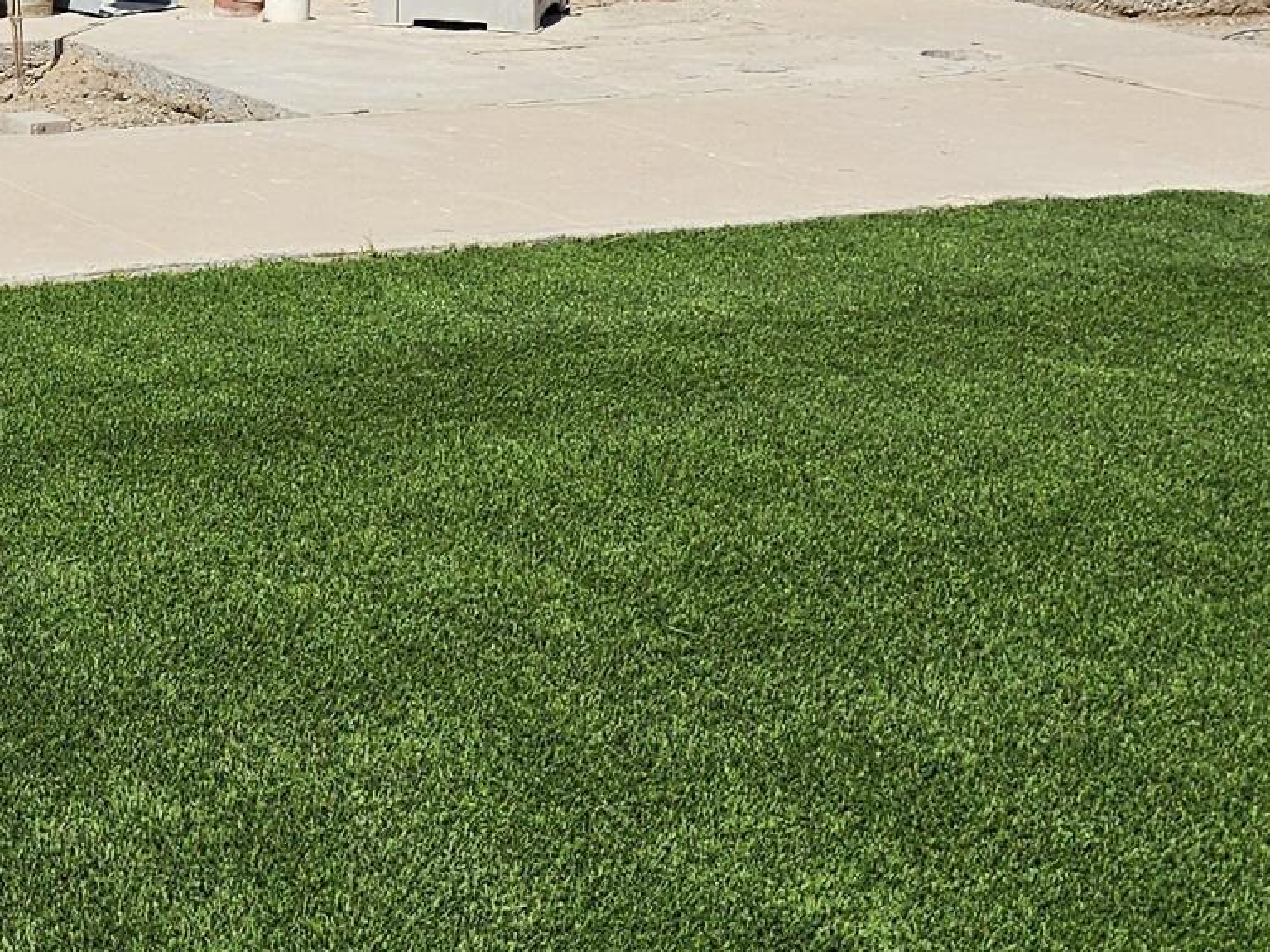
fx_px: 3301
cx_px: -308
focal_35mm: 90
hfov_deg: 20.2
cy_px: -12
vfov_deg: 16.1
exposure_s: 1/1632
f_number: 1.7
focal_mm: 6.3
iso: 12
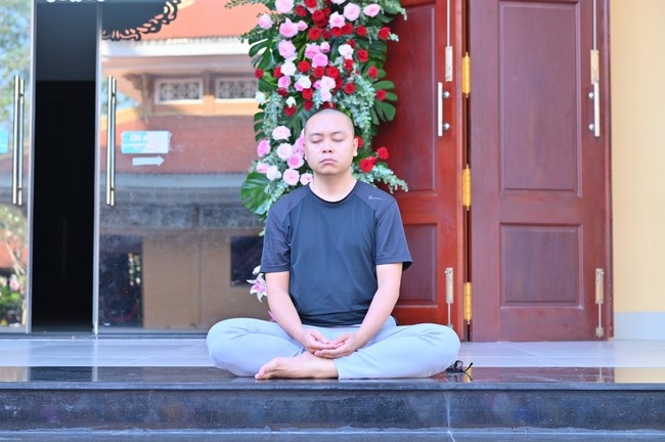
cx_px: 332
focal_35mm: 70
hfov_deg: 28.9
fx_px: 1292
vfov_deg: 19.4
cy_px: 221
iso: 125
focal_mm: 70
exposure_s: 1/40
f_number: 4.5
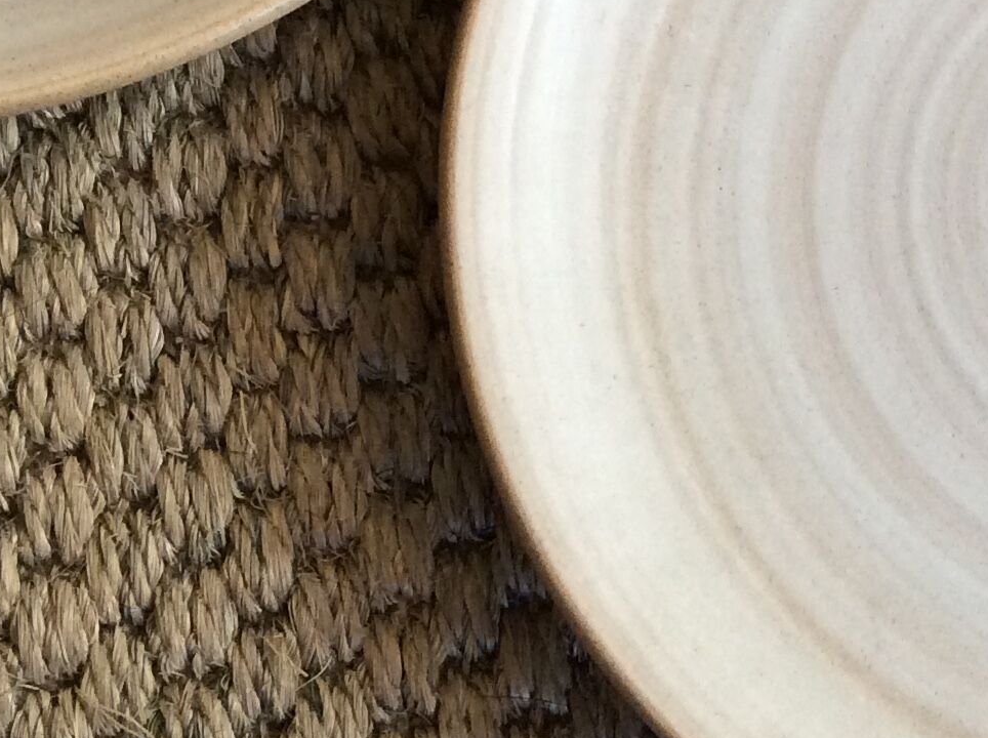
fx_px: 2451
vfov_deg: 17.0
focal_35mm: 86
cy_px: 161
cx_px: 845
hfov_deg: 22.4
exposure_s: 1/25
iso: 100
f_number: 2.4
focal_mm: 3.3
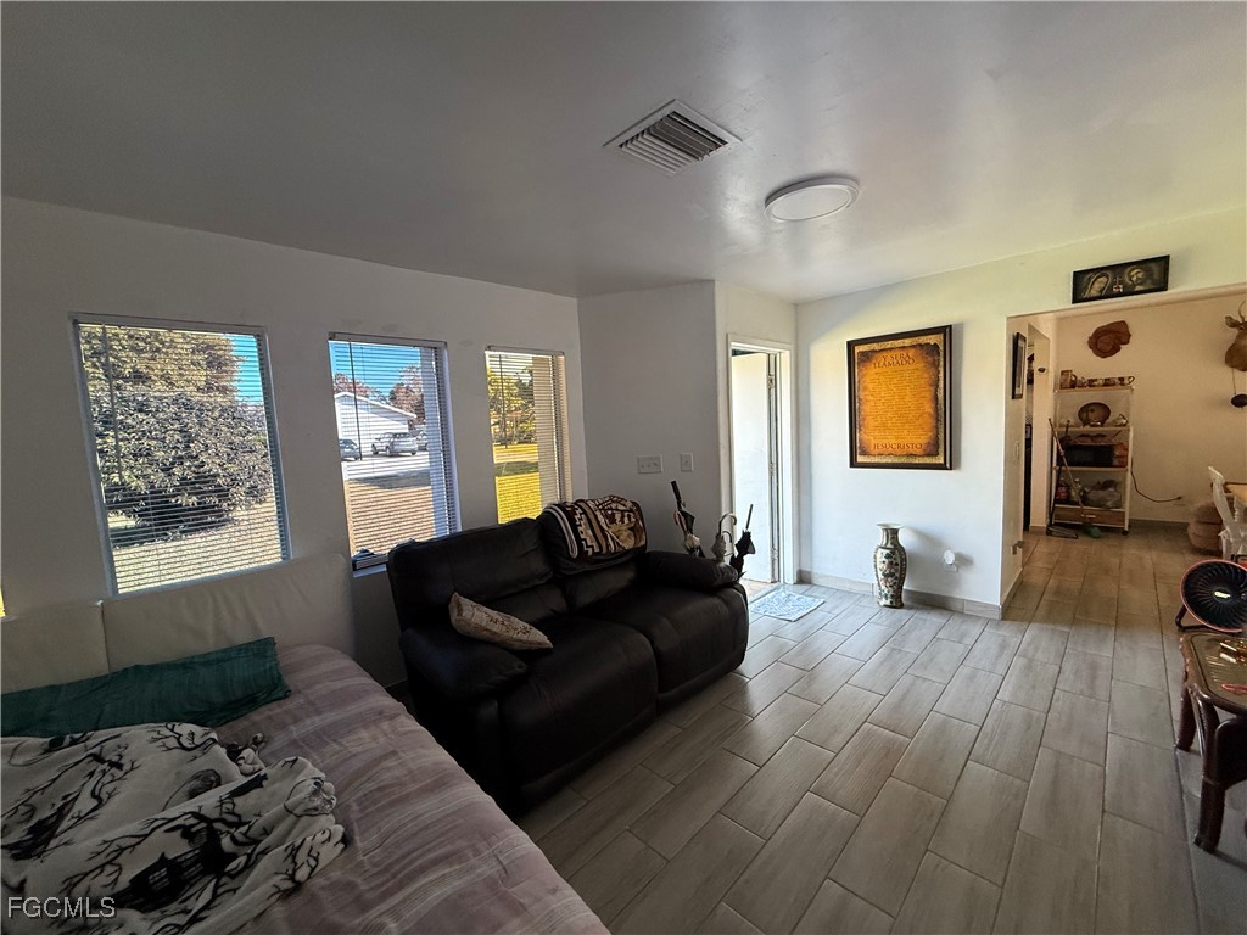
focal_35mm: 14
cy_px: 468
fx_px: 504
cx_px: 624
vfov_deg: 85.7
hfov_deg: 102.1
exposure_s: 1/99
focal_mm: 2.22
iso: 160
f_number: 2.2
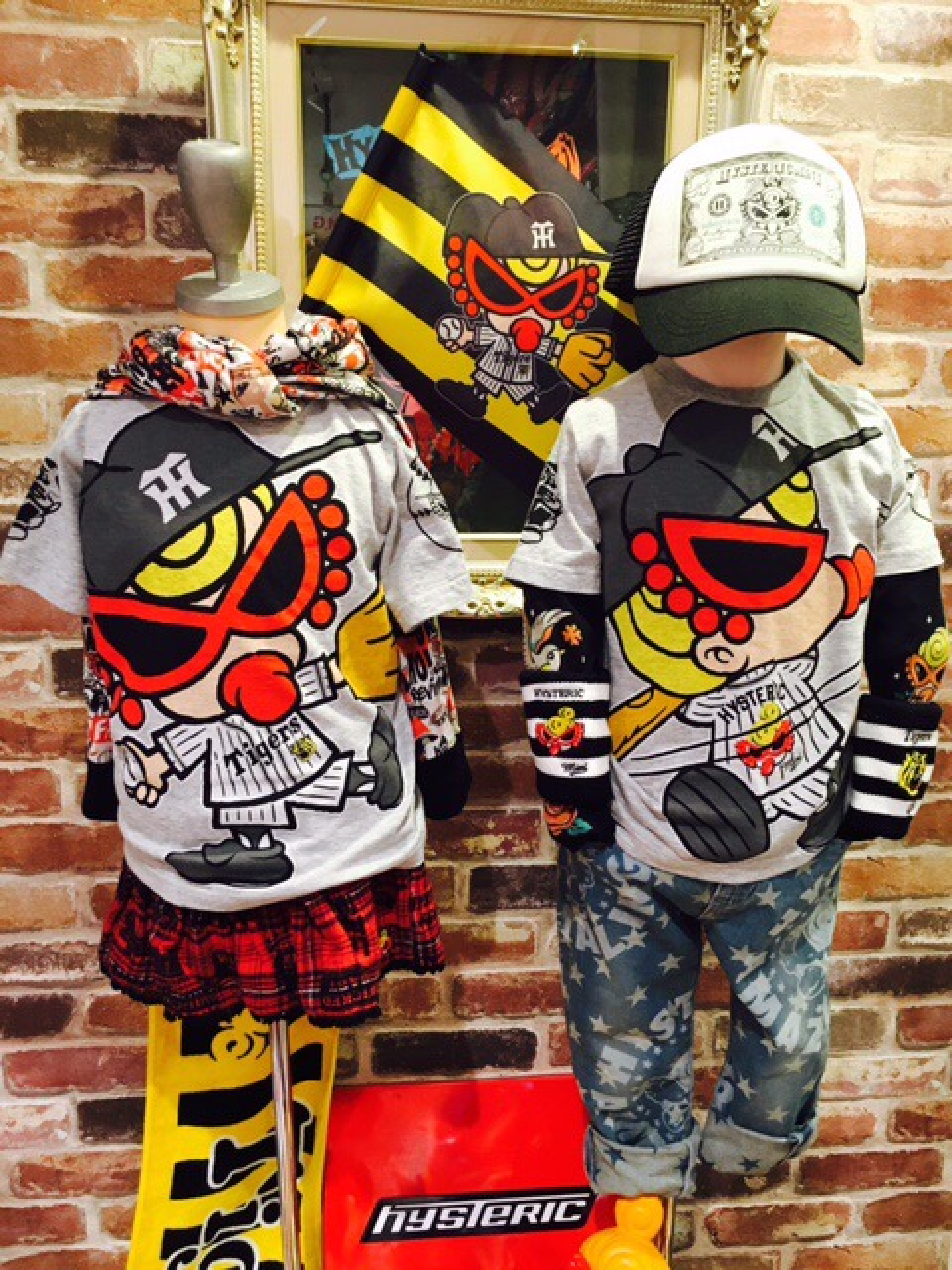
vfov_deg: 61.7
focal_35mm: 29
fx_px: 1063
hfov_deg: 48.2
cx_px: 476
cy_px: 635
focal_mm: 4.15
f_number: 2.2
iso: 160
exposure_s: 1/30
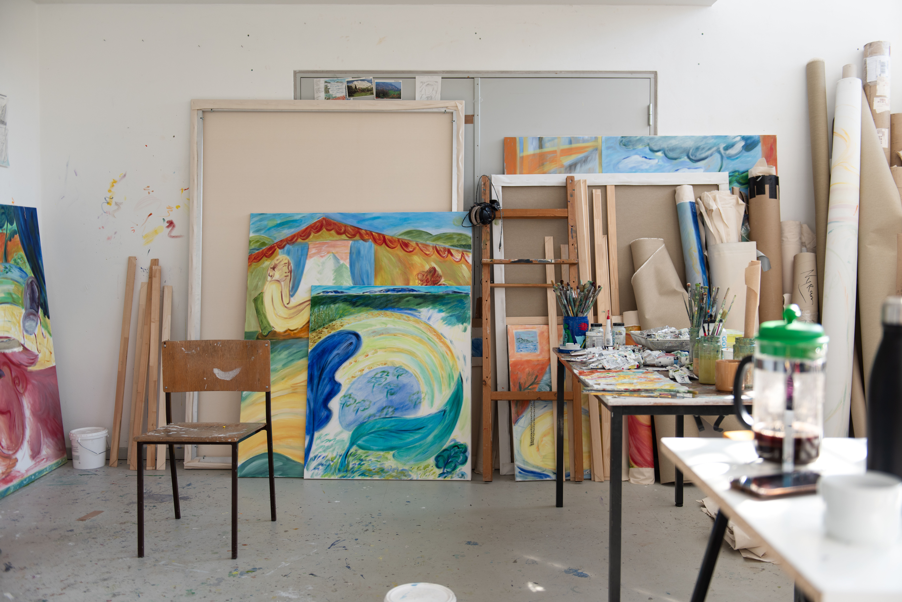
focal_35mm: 32
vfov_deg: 41.1
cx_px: 451
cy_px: 301
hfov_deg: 58.7
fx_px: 802
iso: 100
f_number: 2.8
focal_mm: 32
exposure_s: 1/125
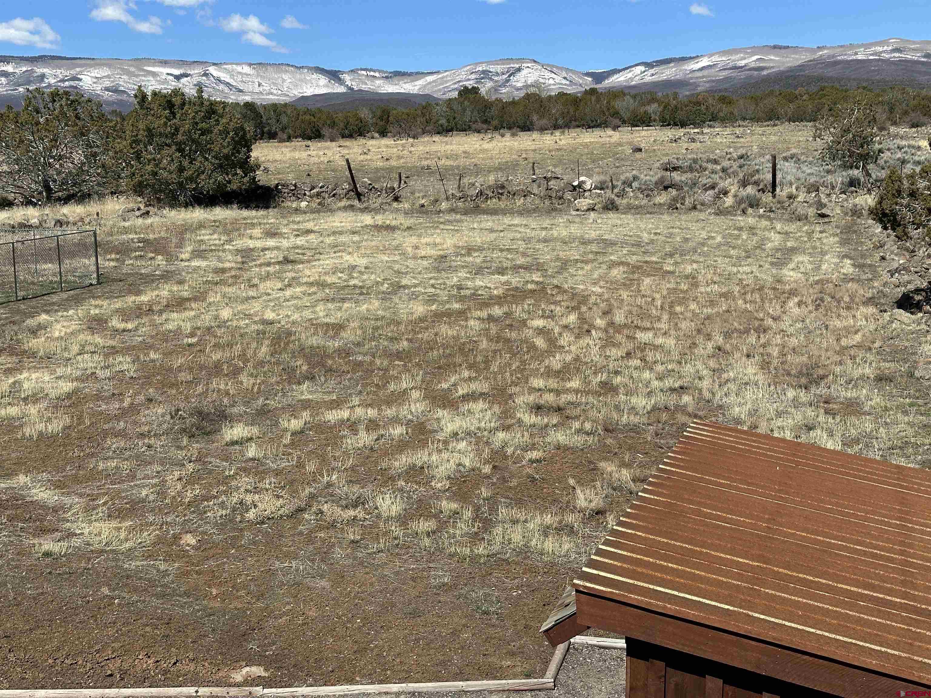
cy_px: 349
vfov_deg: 30.3
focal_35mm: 48
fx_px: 1291
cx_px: 466
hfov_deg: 39.7
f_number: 1.78
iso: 64
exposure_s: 1/5882
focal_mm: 6.86
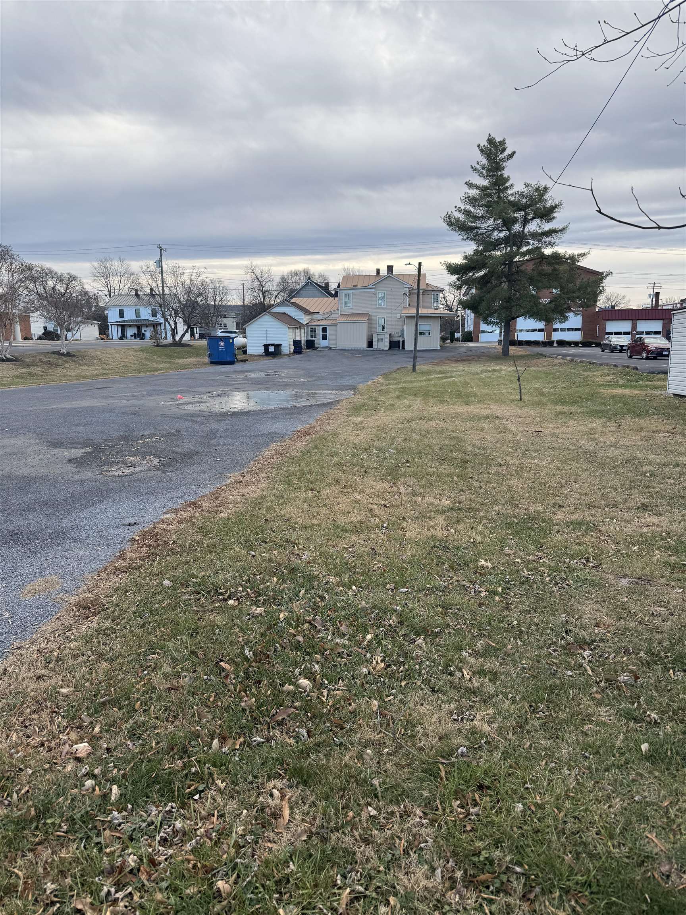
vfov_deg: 71.6
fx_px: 634
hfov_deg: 56.8
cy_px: 458
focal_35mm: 24
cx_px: 343
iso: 80
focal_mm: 6.76
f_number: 1.78
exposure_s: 1/831
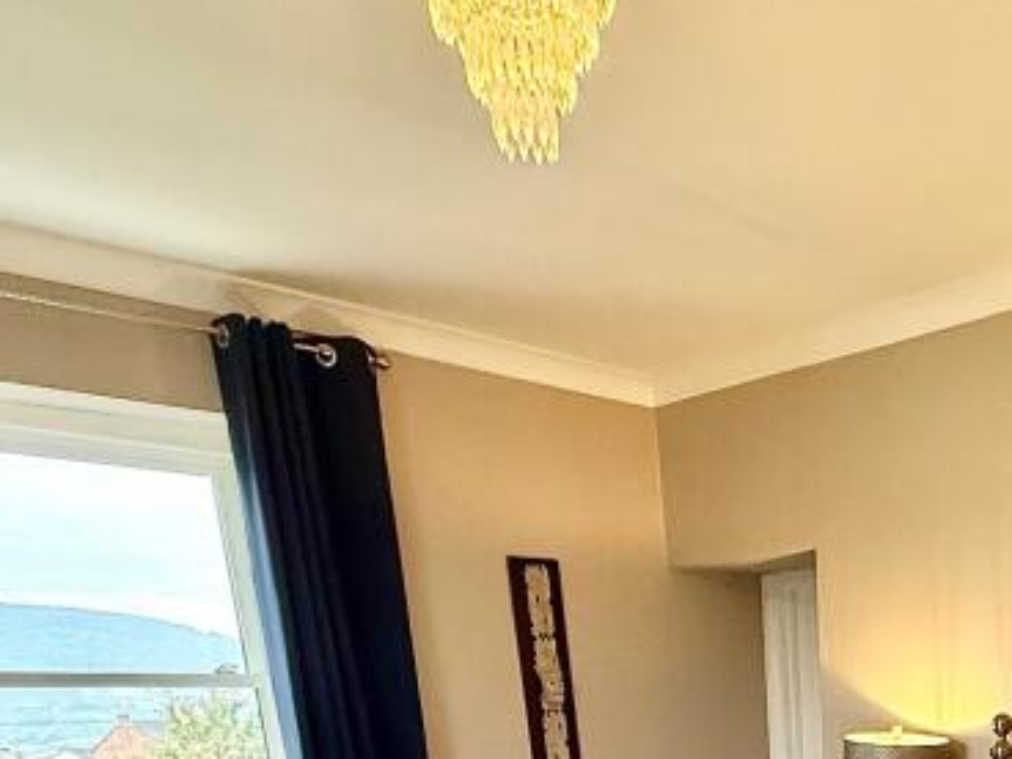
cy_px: 1045
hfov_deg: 43.0
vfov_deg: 28.4
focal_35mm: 39
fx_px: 1140
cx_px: 946
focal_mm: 2.22
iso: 250
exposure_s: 1/100
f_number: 2.2
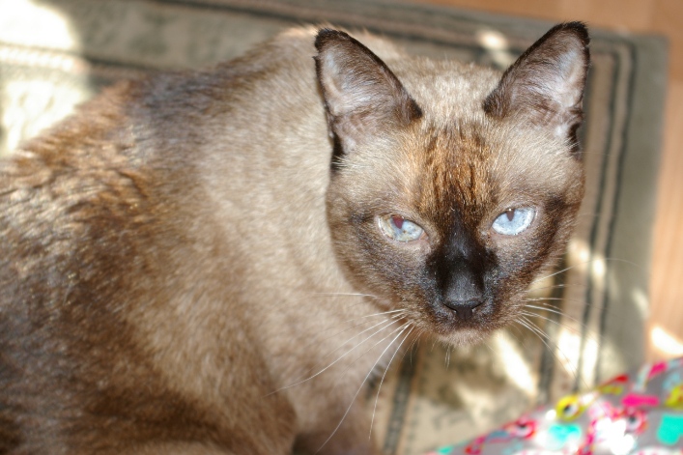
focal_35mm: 82
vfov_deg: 16.5
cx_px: 342
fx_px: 1565
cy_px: 228
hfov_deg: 24.6
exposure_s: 1/60
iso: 200
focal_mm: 55
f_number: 5.6
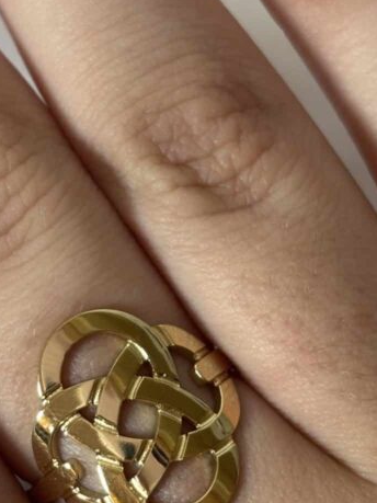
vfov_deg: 17.0
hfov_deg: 12.8
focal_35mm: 116
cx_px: 151
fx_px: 1685
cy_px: 276
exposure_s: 1/100
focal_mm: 5.96
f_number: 1.6
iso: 50
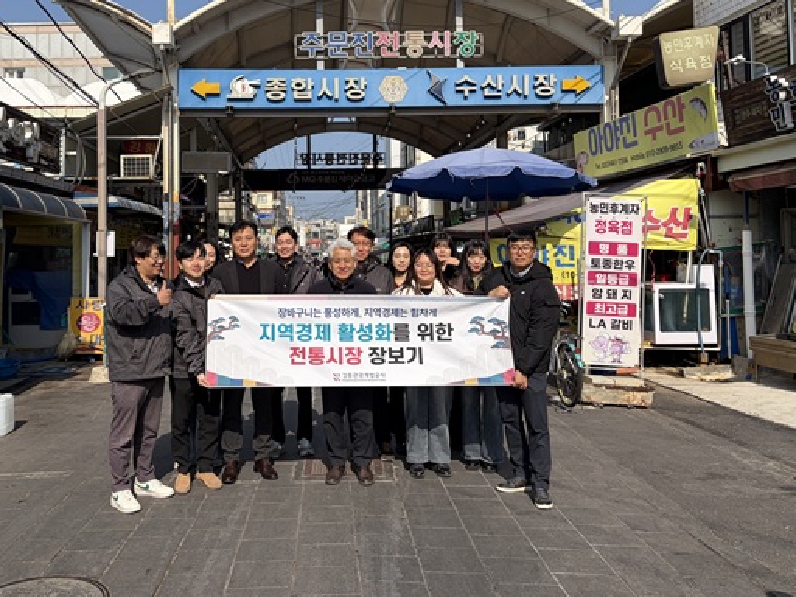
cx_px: 317
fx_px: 759
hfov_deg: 54.9
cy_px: 223
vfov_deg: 42.6
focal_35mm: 33
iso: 50
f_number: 1.6
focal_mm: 5.96
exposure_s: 1/4065
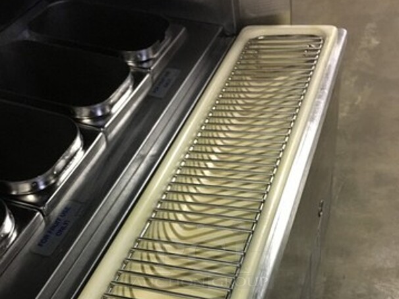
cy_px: 254
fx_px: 449
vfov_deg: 35.2
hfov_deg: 47.9
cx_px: 200
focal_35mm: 39
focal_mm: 4.15
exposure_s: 1/4
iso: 64
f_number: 2.2
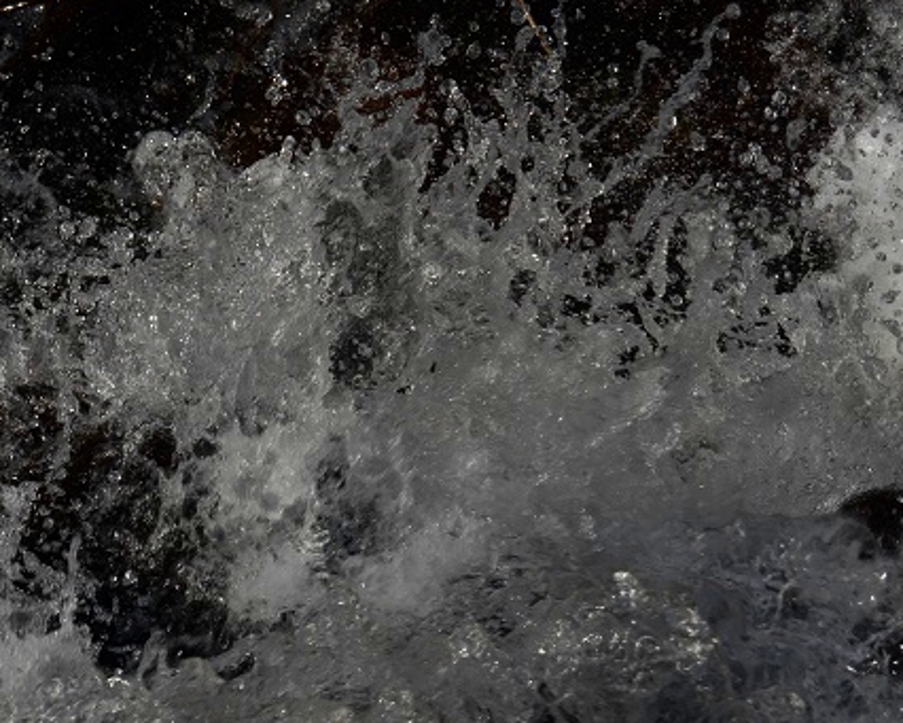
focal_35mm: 181
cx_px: 411
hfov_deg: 10.7
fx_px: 4838
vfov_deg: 8.5
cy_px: 378
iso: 80
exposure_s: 1/500
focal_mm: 28.3
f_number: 6
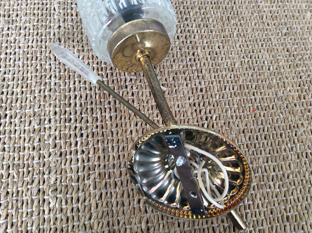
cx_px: 156
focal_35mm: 32
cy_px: 116
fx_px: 288
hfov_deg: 56.9
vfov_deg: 44.1
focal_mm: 3.3
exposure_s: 1/25
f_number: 2.4
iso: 100
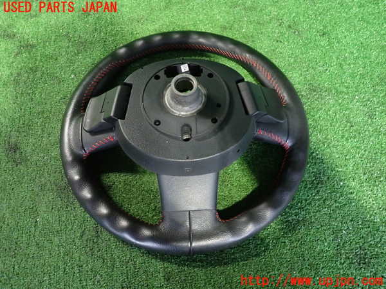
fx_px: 279
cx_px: 193
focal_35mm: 25
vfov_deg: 54.9
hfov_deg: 69.4
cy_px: 144
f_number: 2
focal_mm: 4.5
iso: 800
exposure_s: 1/30
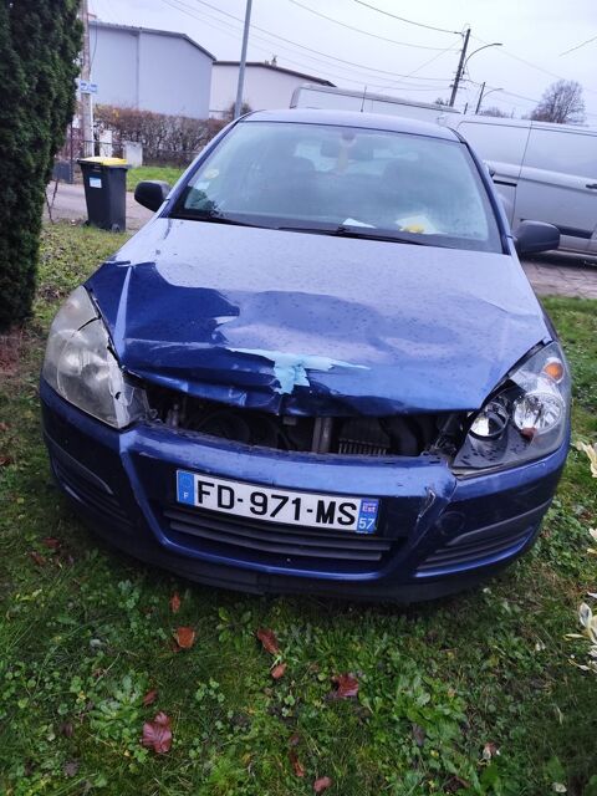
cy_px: 398
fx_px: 529
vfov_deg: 73.9
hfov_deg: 58.9
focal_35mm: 23
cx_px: 298
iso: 320
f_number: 1.65
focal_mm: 6.19
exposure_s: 1/50
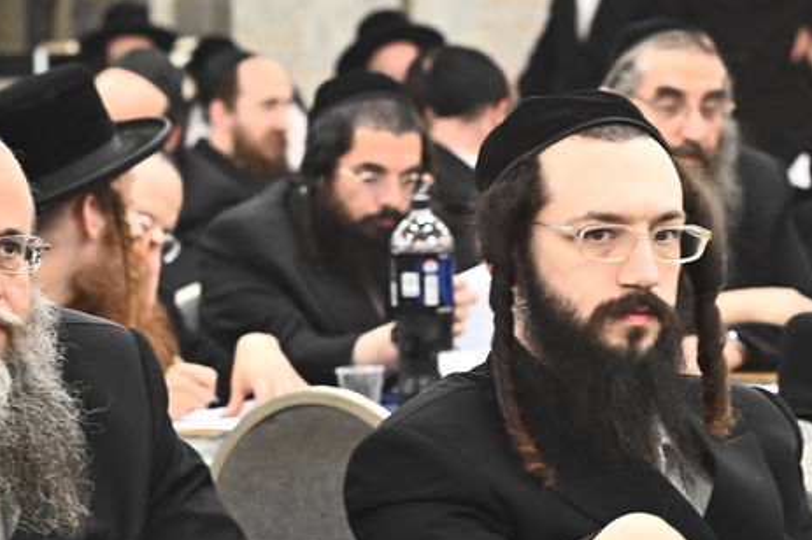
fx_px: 6131
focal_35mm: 272
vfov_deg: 5.0
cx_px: 258
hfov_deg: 7.6
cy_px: 270
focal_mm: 90
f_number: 5.6
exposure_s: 1/100
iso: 2500
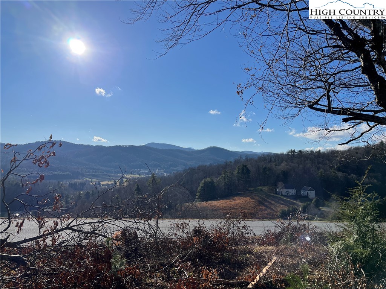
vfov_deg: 53.1
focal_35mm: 26
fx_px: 290
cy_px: 144
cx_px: 193
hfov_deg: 67.3
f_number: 1.6
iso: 50
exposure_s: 1/8403
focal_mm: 5.1
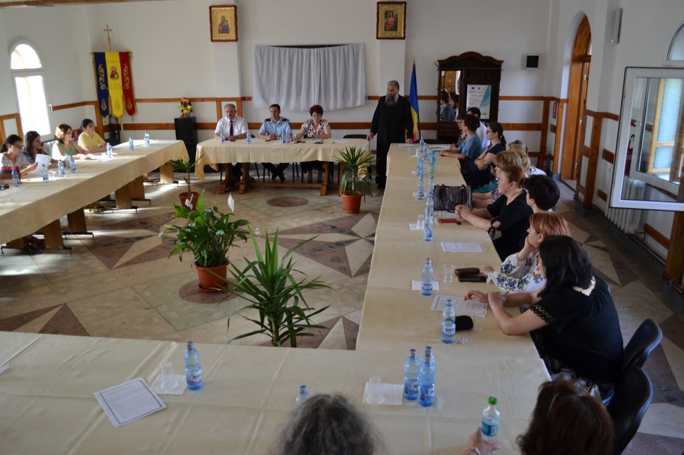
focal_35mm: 28
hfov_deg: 65.5
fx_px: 532
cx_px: 342
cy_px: 229
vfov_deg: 46.4
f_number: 3.5
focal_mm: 18
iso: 400
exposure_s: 1/50
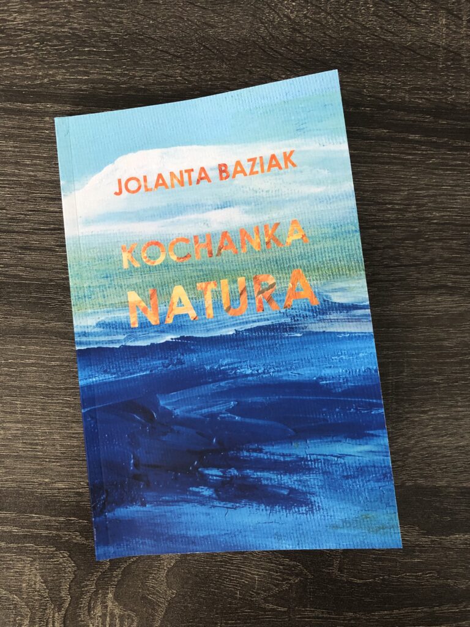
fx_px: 507
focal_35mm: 28
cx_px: 235
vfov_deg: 63.4
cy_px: 314
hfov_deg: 49.7
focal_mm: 3.99
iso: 80
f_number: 1.8
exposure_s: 1/15
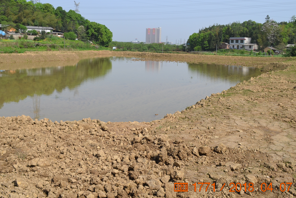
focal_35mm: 35
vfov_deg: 37.7
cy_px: 79
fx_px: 288
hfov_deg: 54.4
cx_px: 137
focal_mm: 18
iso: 100
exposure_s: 1/250
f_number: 8
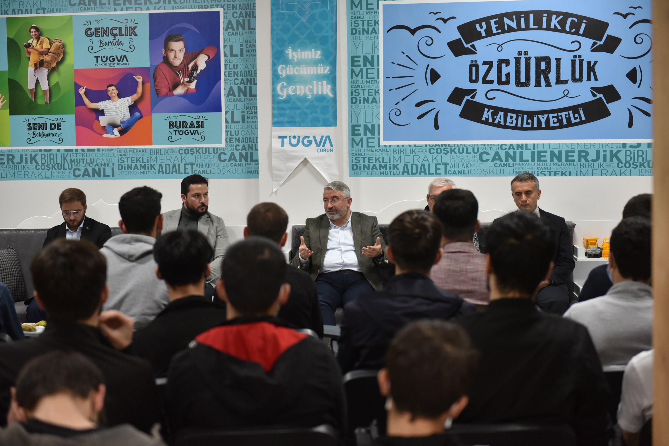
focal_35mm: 70
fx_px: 1301
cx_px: 334
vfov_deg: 19.5
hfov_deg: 28.8
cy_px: 223
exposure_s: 1/100
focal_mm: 70
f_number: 2.8
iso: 1250
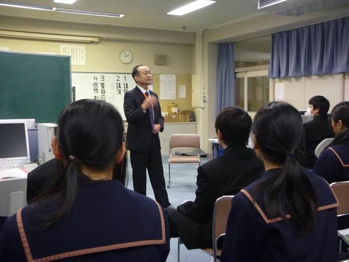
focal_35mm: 44
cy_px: 131
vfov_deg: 32.9
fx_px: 444
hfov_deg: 42.9
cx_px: 174
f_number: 4.7
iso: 400
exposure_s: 1/10
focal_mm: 7.9
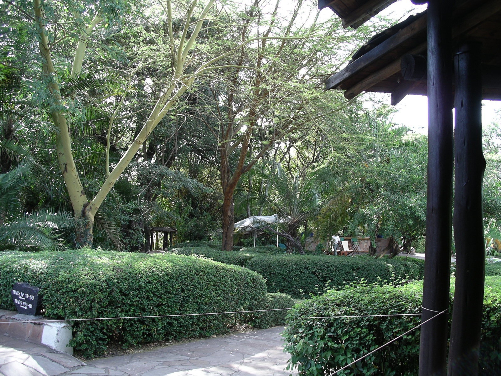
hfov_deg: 50.1
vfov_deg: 38.7
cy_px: 188
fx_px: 536
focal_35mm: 37
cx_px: 250
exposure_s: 1/60
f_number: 3
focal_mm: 7.8
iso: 64
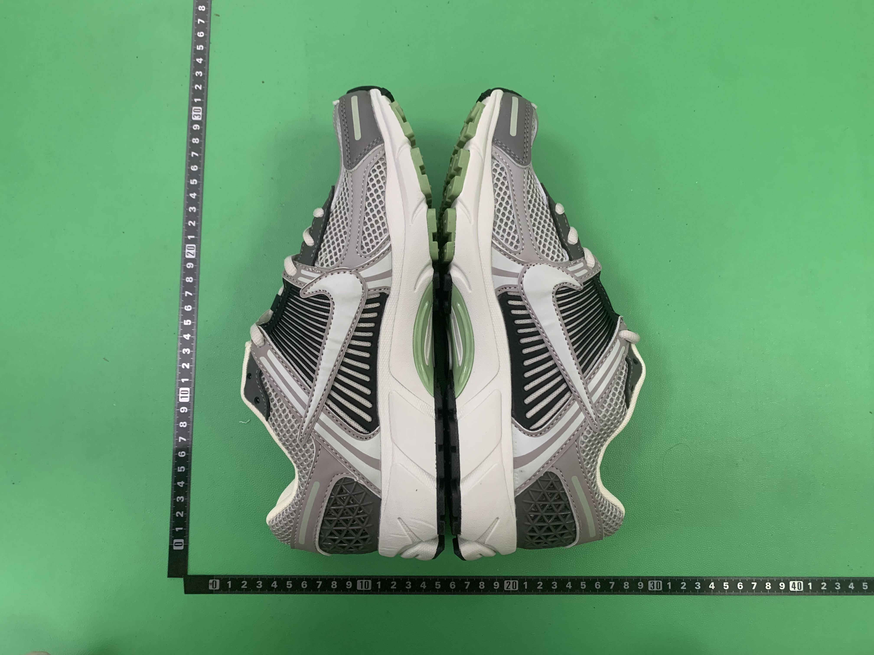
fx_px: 656
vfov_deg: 53.1
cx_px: 437
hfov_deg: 67.3
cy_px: 328
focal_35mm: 26
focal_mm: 4.25
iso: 200
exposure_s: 1/60
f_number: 1.8
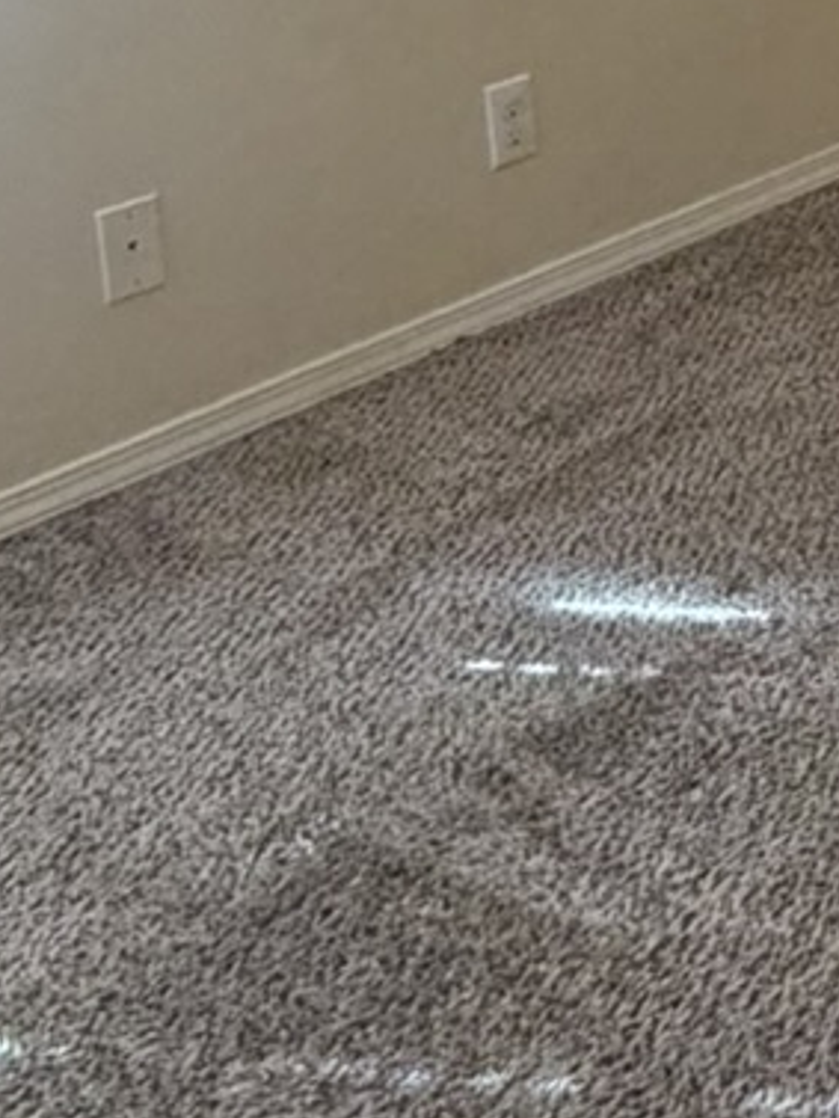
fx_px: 2455
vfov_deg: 23.2
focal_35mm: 76
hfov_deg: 16.5
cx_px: 1476
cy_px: -273
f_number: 2.2
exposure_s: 1/60
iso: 250
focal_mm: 2.22
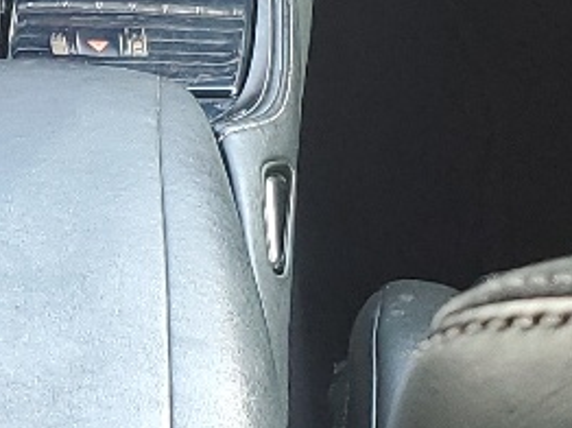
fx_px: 2625
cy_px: 221
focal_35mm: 159
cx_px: -2
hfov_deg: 12.3
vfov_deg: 9.3
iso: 113
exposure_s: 1/60.2
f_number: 1.5
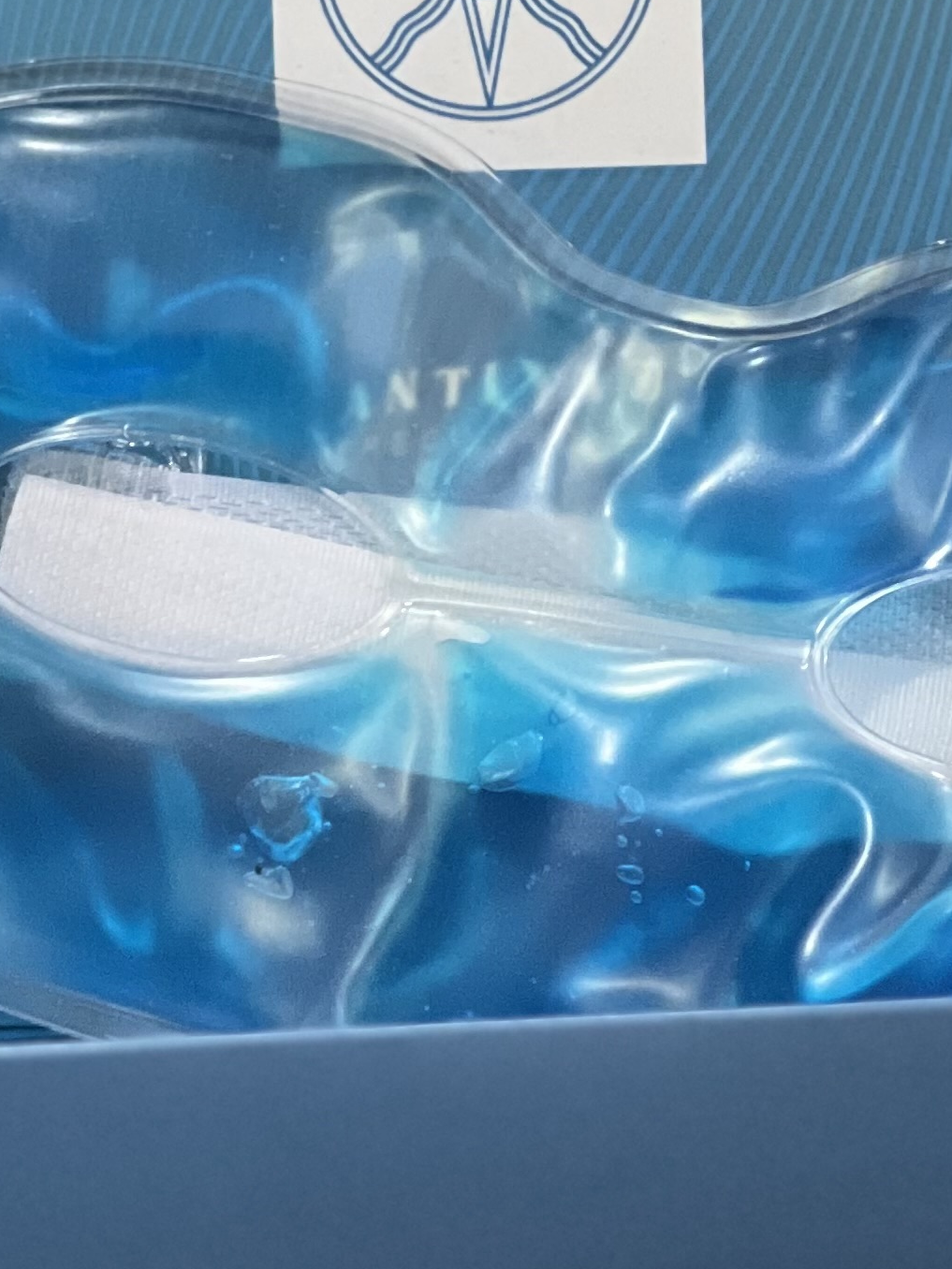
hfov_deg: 6.5
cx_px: 580
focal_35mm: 229
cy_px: 108
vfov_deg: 8.6
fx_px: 8397
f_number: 2.8
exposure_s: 1/25
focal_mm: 9
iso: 400
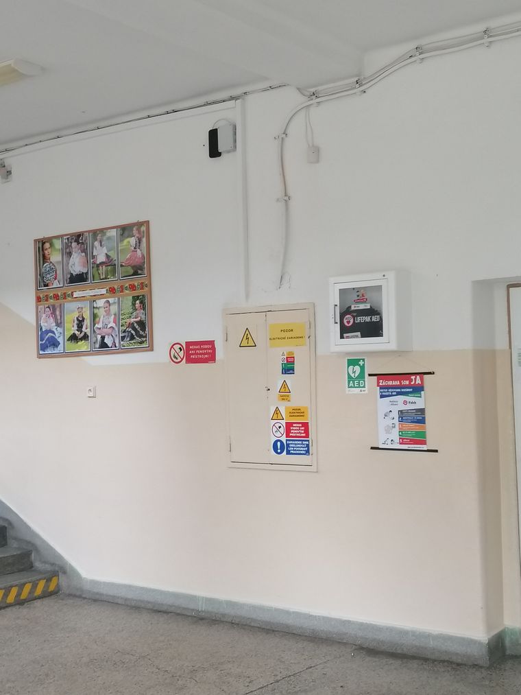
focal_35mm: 50
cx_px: 260
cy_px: 348
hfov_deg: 29.1
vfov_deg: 38.2
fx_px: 1003
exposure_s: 1/33.3
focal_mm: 4.75
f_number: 1.8
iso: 320
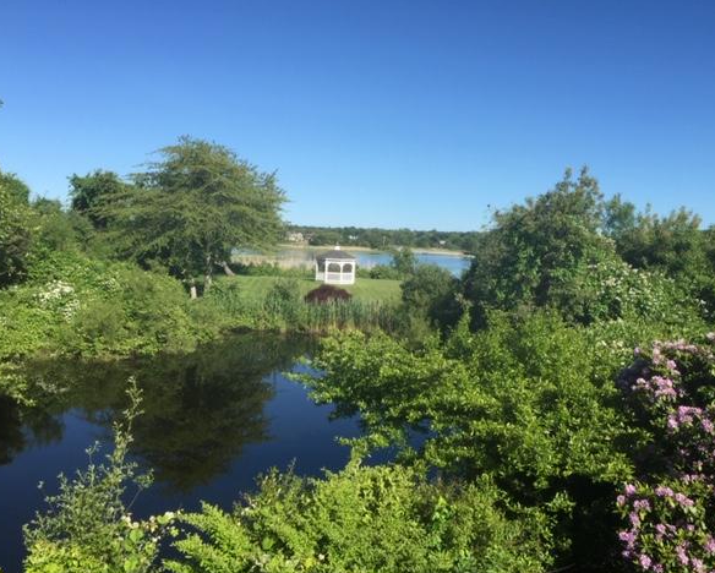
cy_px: 290
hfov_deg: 57.1
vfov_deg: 47.2
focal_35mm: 31
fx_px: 656
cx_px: 360
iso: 32
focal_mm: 4.15
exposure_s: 1/1522
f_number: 2.2
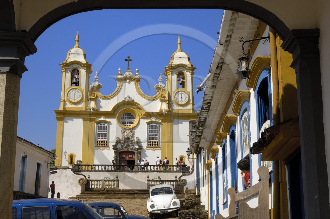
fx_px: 522
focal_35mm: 57
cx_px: 165
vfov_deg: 23.7
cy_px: 110
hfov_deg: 35.1
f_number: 13
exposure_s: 1/160
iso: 100
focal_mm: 38
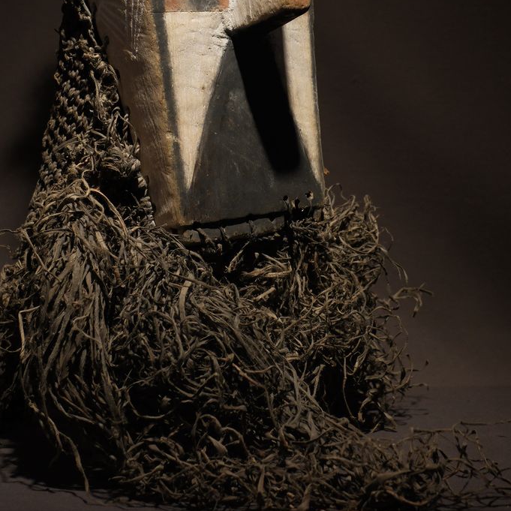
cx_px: 301
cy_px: 83
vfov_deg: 19.9
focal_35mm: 86
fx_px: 1436
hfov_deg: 20.2
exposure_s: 1/110
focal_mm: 35
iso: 800
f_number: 4
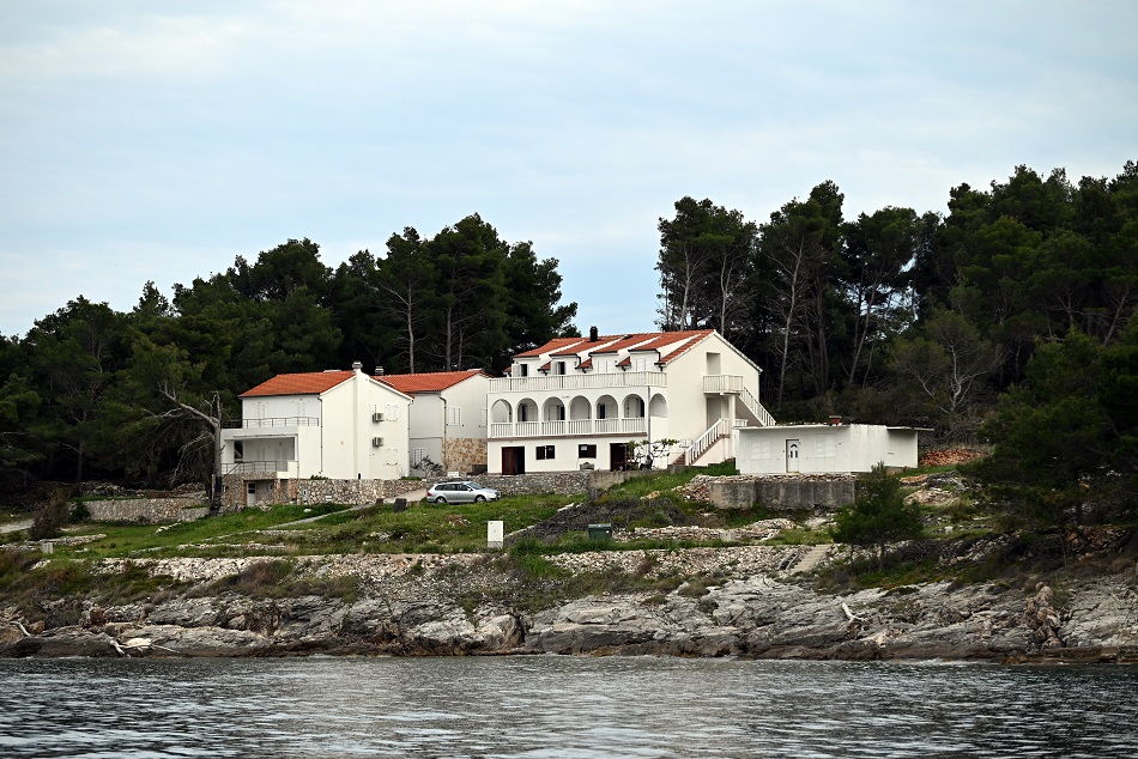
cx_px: 569
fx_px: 3952
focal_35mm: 125
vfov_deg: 11.0
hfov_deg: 16.4
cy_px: 380
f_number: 5.6
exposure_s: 1/500
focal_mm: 125
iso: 200
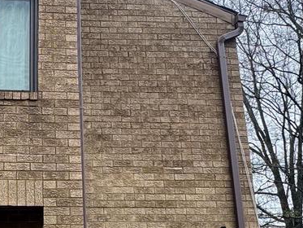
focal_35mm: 54
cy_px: 162
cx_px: 31
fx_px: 473
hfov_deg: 33.7
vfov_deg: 26.8
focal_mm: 2.22
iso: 40
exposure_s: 1/183
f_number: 2.2
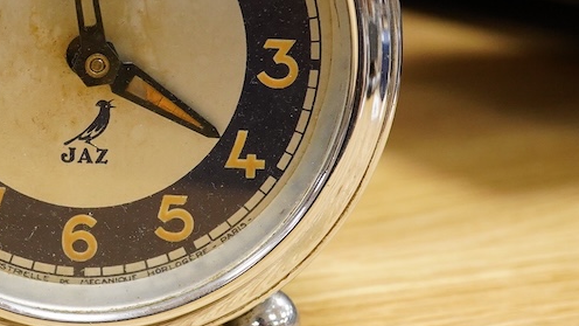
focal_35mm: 107
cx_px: 44
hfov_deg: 19.6
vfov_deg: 11.3
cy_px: 99
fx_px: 1643
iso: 2500
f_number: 8
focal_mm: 30
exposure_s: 1/160
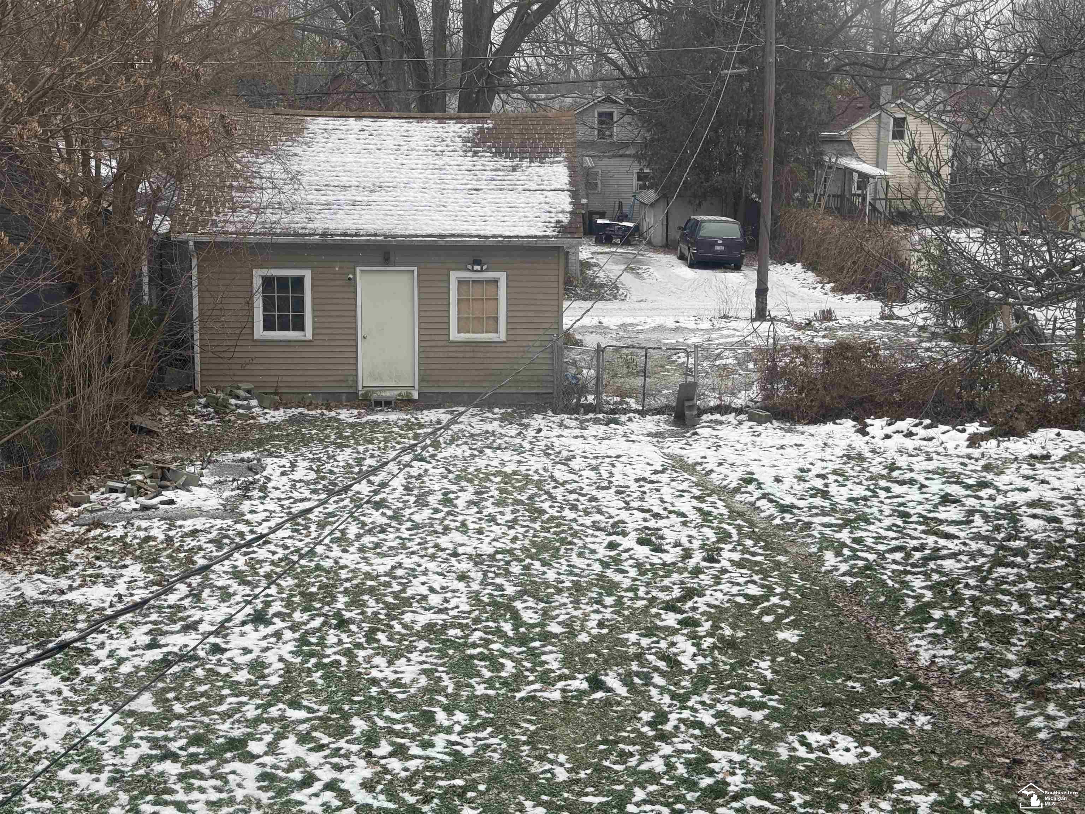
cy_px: 407
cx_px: 542
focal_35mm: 48
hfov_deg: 39.7
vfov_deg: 30.3
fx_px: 1505
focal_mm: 6.76
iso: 50
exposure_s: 1/147
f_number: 1.78
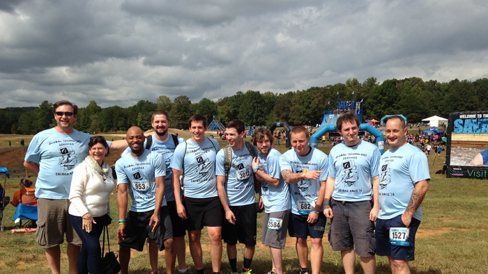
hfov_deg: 54.0
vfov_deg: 31.8
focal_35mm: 37
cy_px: 179
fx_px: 479
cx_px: 242
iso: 50
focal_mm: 4.12
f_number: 2.4
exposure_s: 1/2710
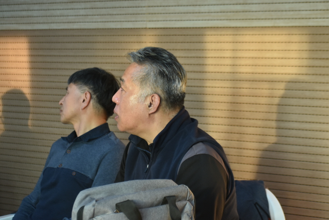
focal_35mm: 105
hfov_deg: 19.4
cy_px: 110
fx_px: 960
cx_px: 164
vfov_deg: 13.1
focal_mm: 70
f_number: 4.5
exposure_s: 1/60
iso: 720
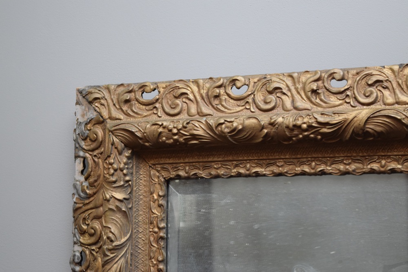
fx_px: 816
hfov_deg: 28.1
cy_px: 136
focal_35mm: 72
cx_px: 204
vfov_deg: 18.9
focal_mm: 48
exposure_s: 1/60
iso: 1600
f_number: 5.3
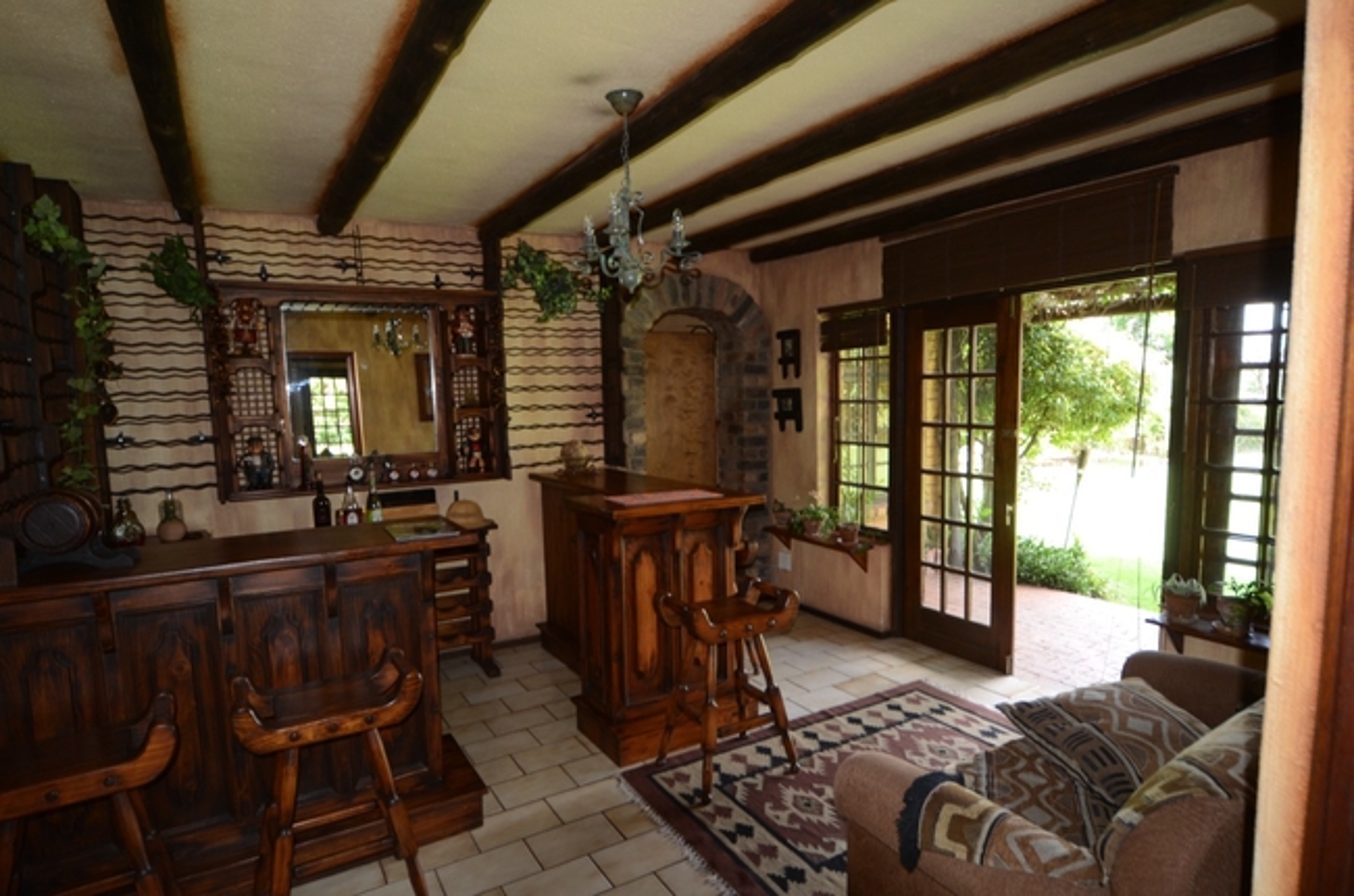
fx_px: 732
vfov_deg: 62.9
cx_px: 677
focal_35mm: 20
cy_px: 448
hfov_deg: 85.6
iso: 560
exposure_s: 1/60
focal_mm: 13
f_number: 4.8
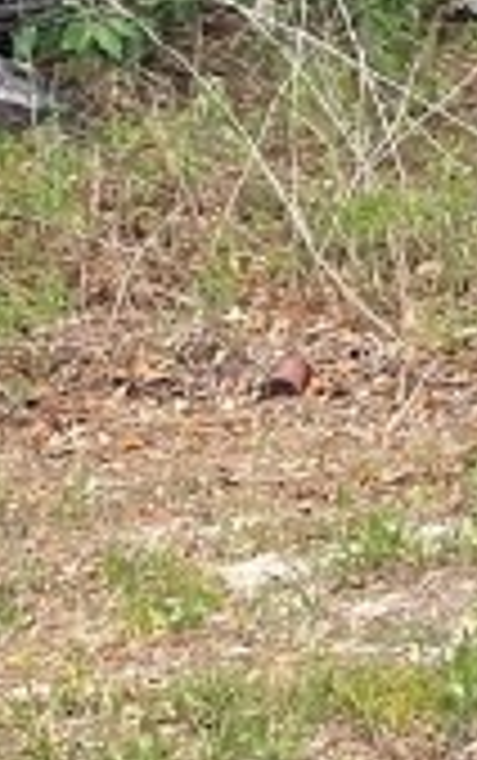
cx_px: 986
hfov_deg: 7.5
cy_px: -558
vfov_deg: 11.7
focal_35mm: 167
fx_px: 3465
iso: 32
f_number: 1.6
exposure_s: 1/500
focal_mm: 4.2
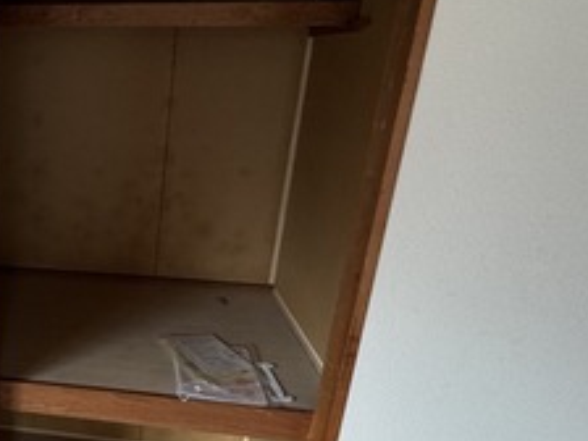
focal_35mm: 35
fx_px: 595
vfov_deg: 40.6
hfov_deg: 44.8
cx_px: 3
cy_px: 260
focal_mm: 2.22
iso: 500
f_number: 2.2
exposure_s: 1/60
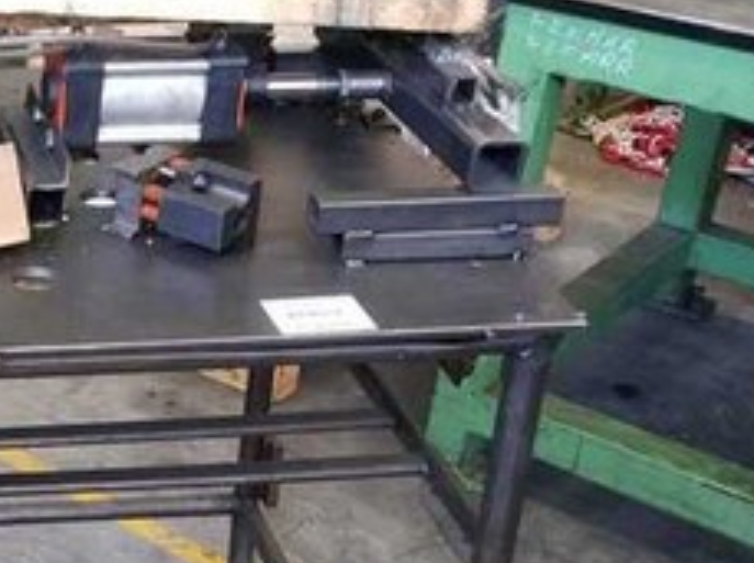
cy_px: 349
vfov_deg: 17.5
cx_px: -158
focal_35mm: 84
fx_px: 1827
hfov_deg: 21.6
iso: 374
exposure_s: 1/17
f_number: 2
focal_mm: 4.5
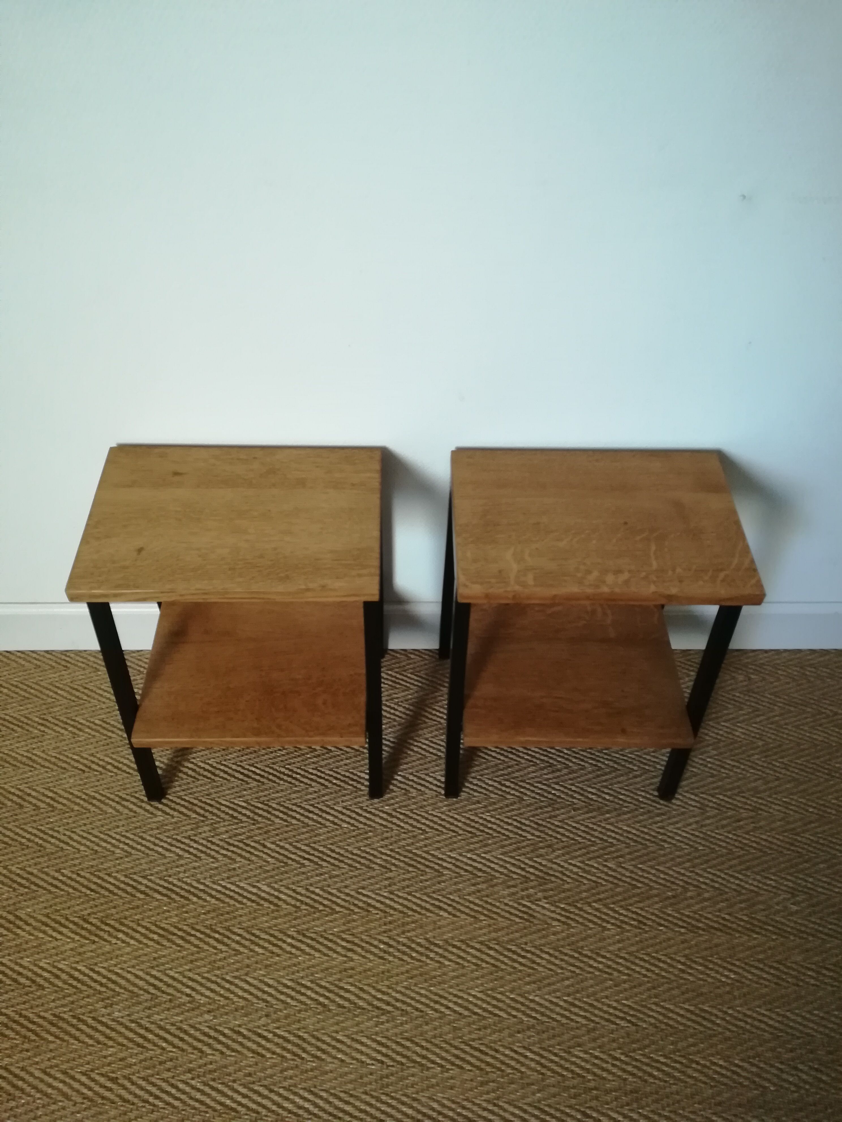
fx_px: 843
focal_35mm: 26
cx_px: 421
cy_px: 561
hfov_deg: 53.1
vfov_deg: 67.3
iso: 400
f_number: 2.2
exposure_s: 1/25
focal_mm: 3.83
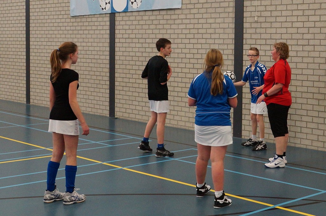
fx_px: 271
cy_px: 108
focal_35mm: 30
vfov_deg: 43.5
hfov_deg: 62.0
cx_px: 163
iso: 1250
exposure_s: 1/200
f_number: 4
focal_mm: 20
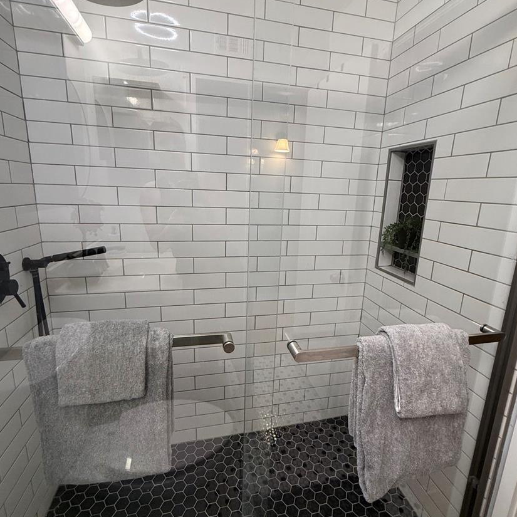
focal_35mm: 18
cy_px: 258
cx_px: 271
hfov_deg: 80.7
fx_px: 304
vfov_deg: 80.7
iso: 320
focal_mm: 2.22
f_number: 2.2
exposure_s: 1/120
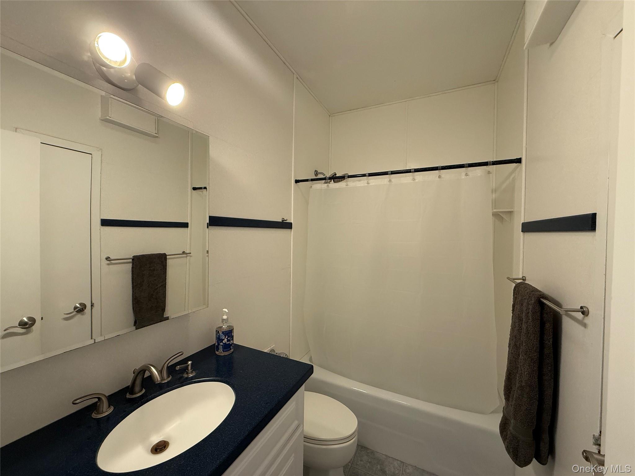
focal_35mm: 14
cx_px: 318
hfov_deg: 102.1
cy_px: 238
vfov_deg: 85.7
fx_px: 257
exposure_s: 1/120
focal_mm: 2.22
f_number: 2.2
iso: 250
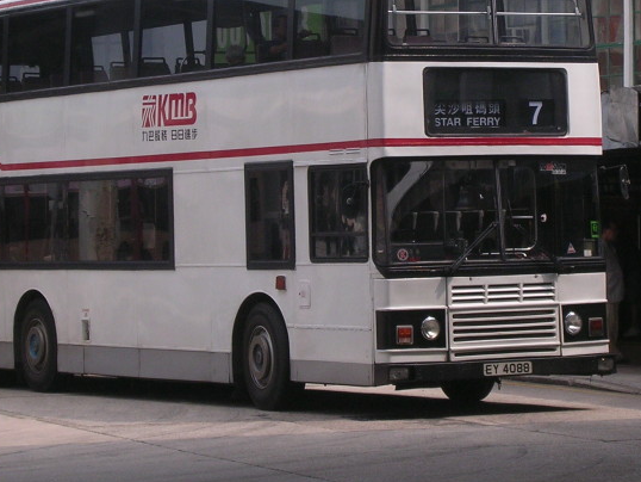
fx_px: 3168
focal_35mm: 171
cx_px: 306
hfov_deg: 11.6
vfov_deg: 8.7
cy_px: 147
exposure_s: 1/452
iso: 159
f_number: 4.9
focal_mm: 17.4
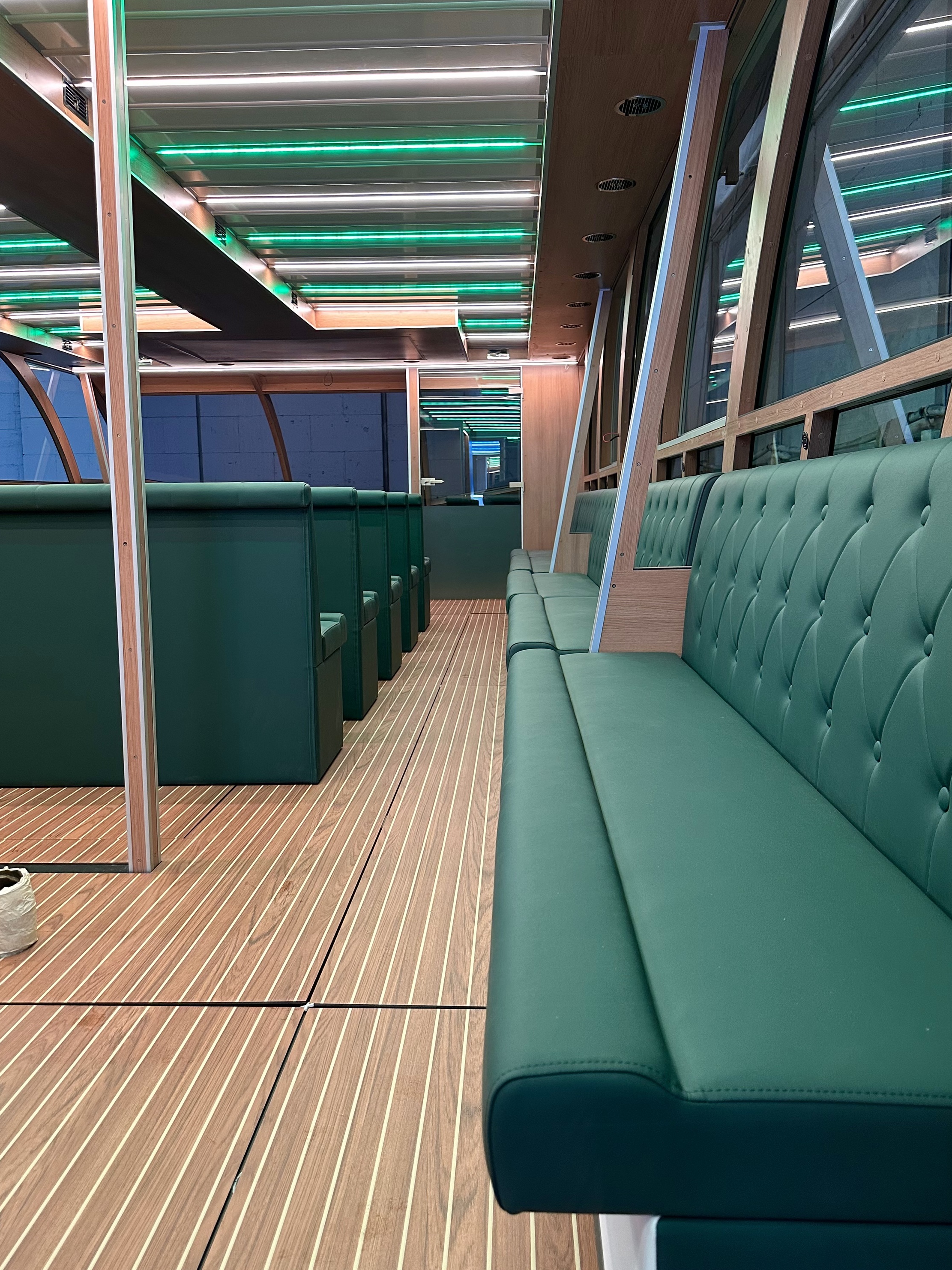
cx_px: 480
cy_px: 599
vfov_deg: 65.3
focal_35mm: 27
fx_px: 990
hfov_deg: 51.4
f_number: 1.78
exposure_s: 1/60
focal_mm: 6.86
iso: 250
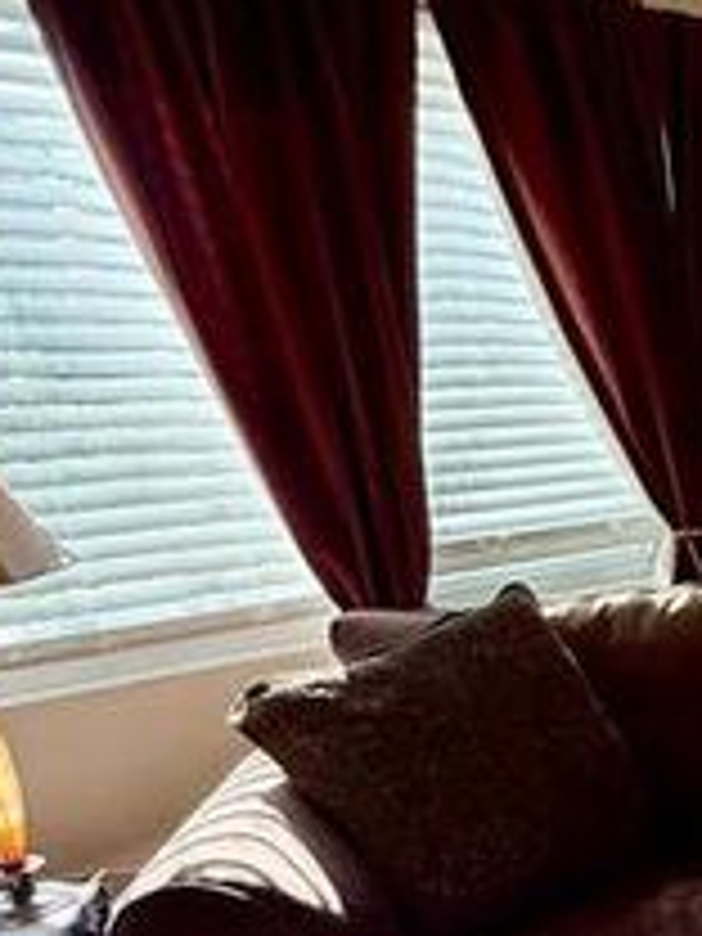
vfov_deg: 40.0
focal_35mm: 45
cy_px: 776
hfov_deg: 25.8
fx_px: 1217
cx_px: 990
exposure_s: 1/99
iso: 125
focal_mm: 2.22
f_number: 2.2
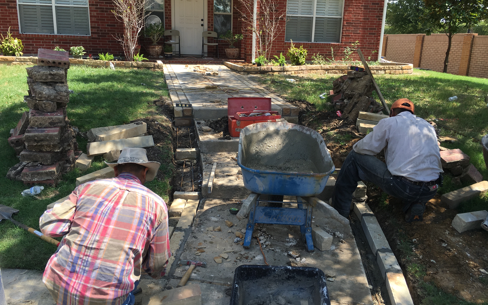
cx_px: 244
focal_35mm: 31
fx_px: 412
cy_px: 154
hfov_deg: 61.2
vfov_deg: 40.6
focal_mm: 4.15
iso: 25
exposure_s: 1/561
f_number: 2.2
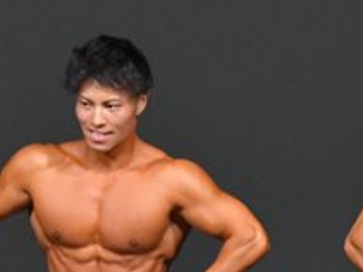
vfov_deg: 1.3
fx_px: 11654
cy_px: 367
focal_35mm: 1112
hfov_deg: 1.8
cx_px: 262
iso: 4000
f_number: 5.6
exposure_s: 1/400
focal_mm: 210
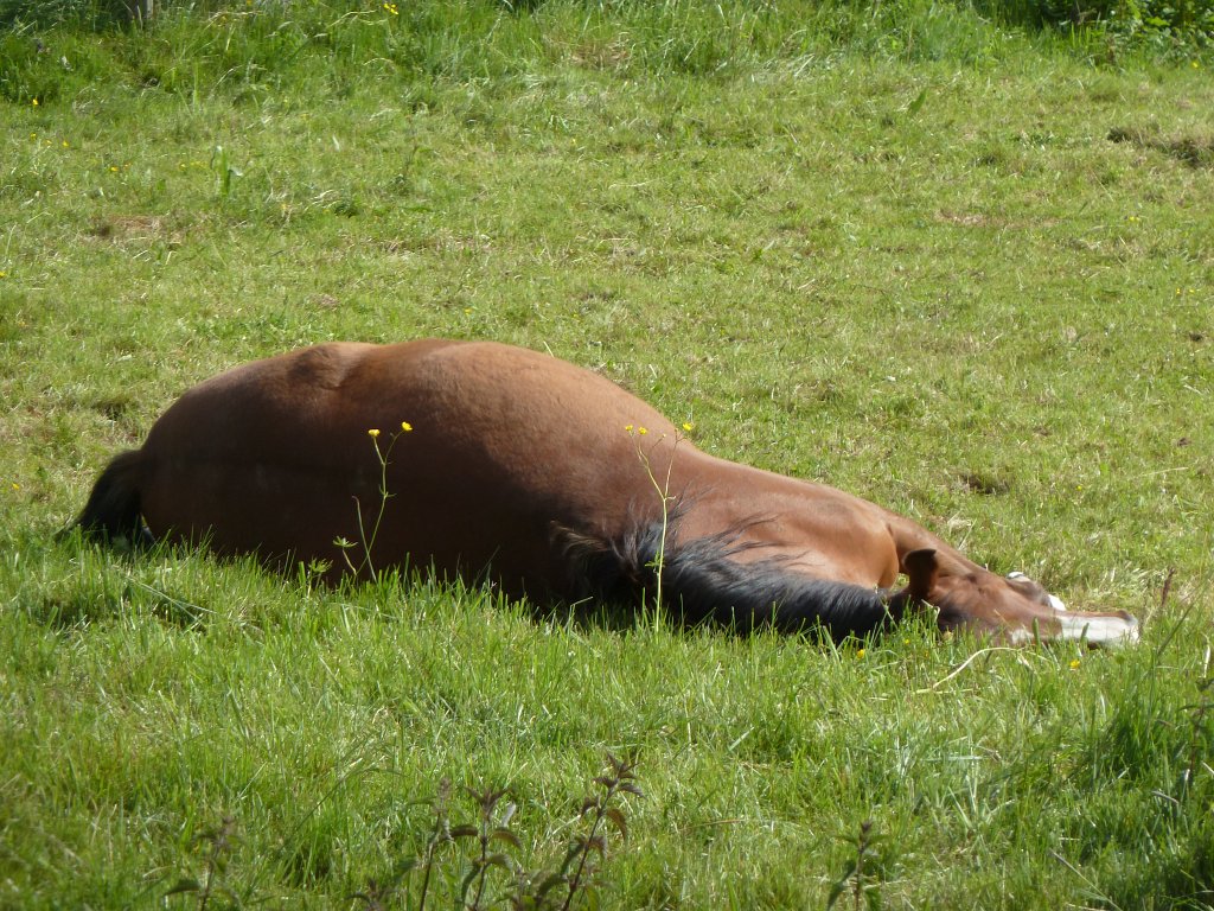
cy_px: 456
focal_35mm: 278
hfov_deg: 7.1
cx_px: 607
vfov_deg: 5.3
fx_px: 9750
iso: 80
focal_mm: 45.7
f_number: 4.8
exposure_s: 1/250
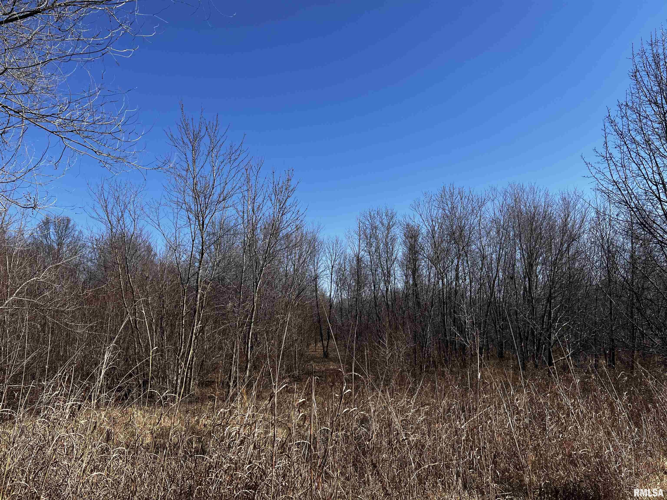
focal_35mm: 26
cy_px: 250
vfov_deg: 53.1
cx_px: 334
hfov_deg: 67.3
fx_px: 501
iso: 50
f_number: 1.5
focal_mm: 5.7
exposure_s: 1/3460
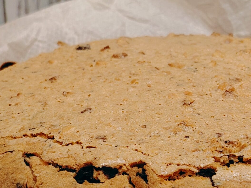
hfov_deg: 19.5
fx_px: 725
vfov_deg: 14.7
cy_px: 159
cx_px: 183
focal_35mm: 100
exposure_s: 1/33.3
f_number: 1.75
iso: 791
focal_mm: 5.25
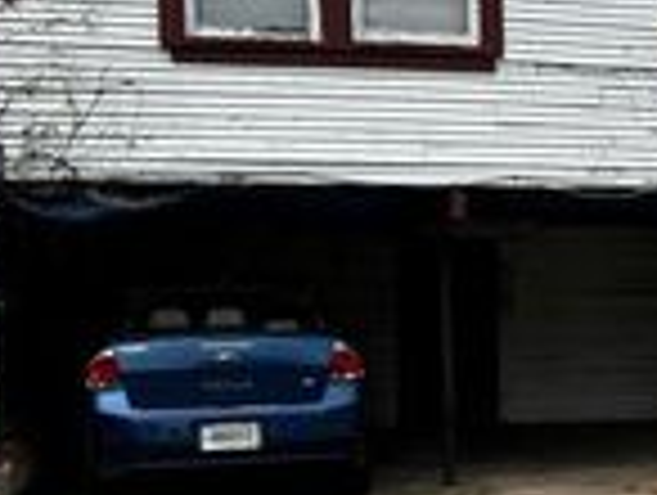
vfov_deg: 17.9
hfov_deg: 22.1
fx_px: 1559
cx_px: 770
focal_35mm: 82
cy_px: 371
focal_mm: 6.86
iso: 80
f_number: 1.78
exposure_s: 1/2882
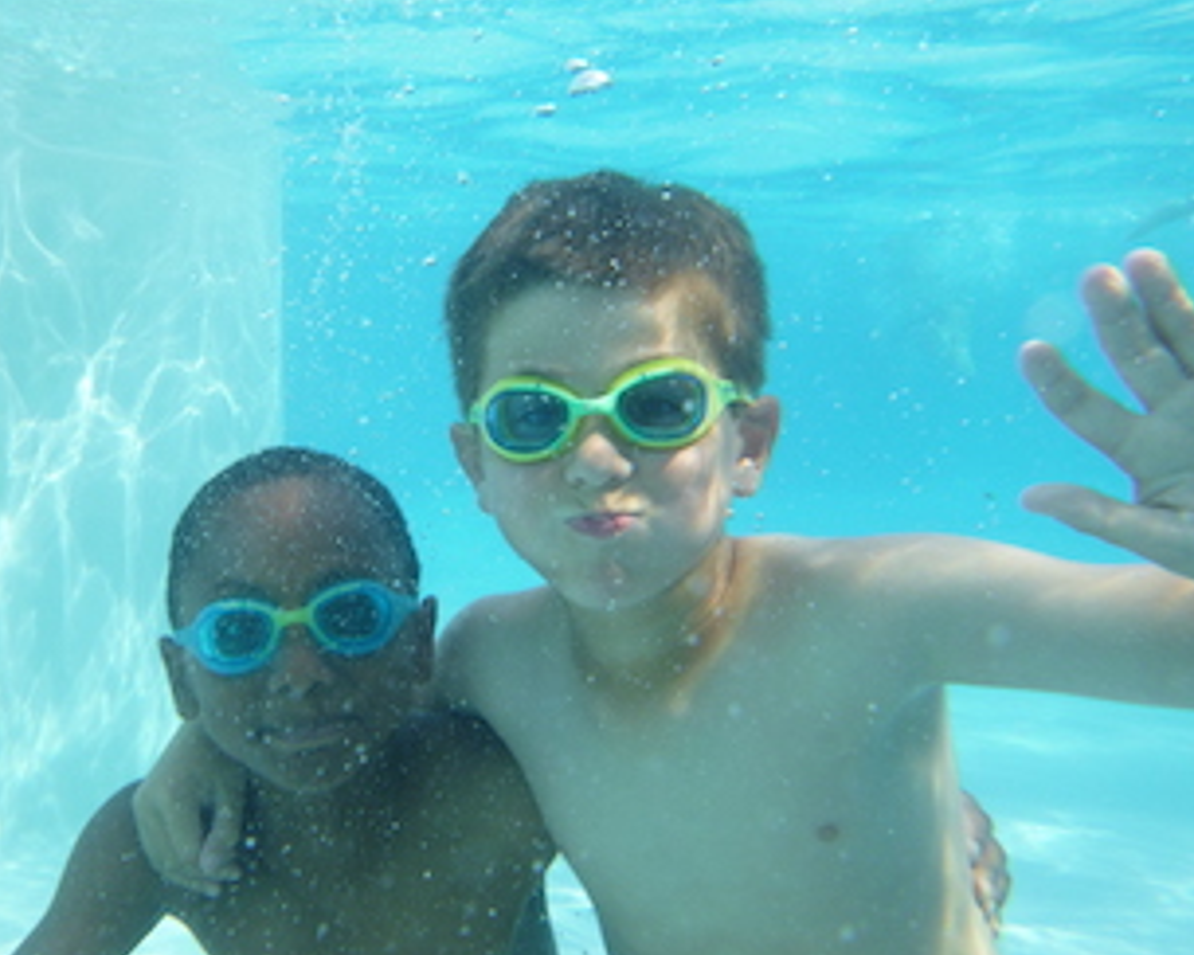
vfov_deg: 45.8
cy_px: 466
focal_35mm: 32
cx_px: 419
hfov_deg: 54.8
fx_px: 1131
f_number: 3.9
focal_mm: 4.5
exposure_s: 1/200
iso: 100
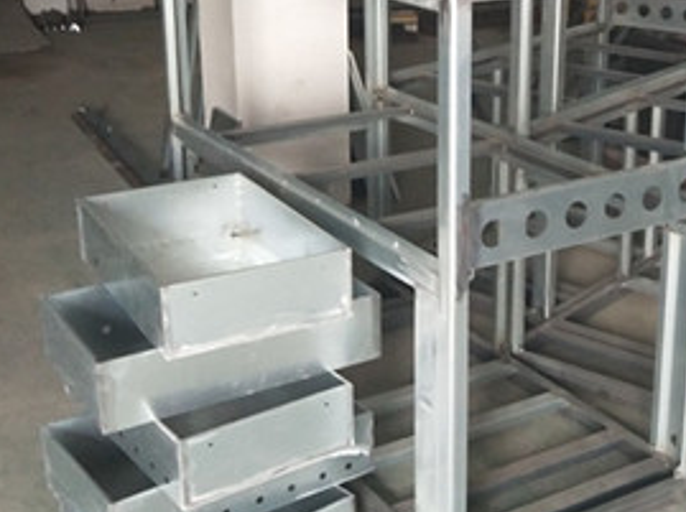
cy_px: 159
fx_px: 1326
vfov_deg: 21.8
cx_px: 469
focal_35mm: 67
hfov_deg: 28.8
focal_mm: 3.95
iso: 327
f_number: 1.8
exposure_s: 1/33.3
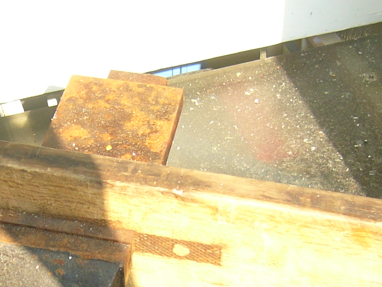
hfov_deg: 22.6
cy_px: 231
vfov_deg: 17.2
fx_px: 938
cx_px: 53
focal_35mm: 85
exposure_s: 1/160
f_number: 2.8
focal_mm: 5.8
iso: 50
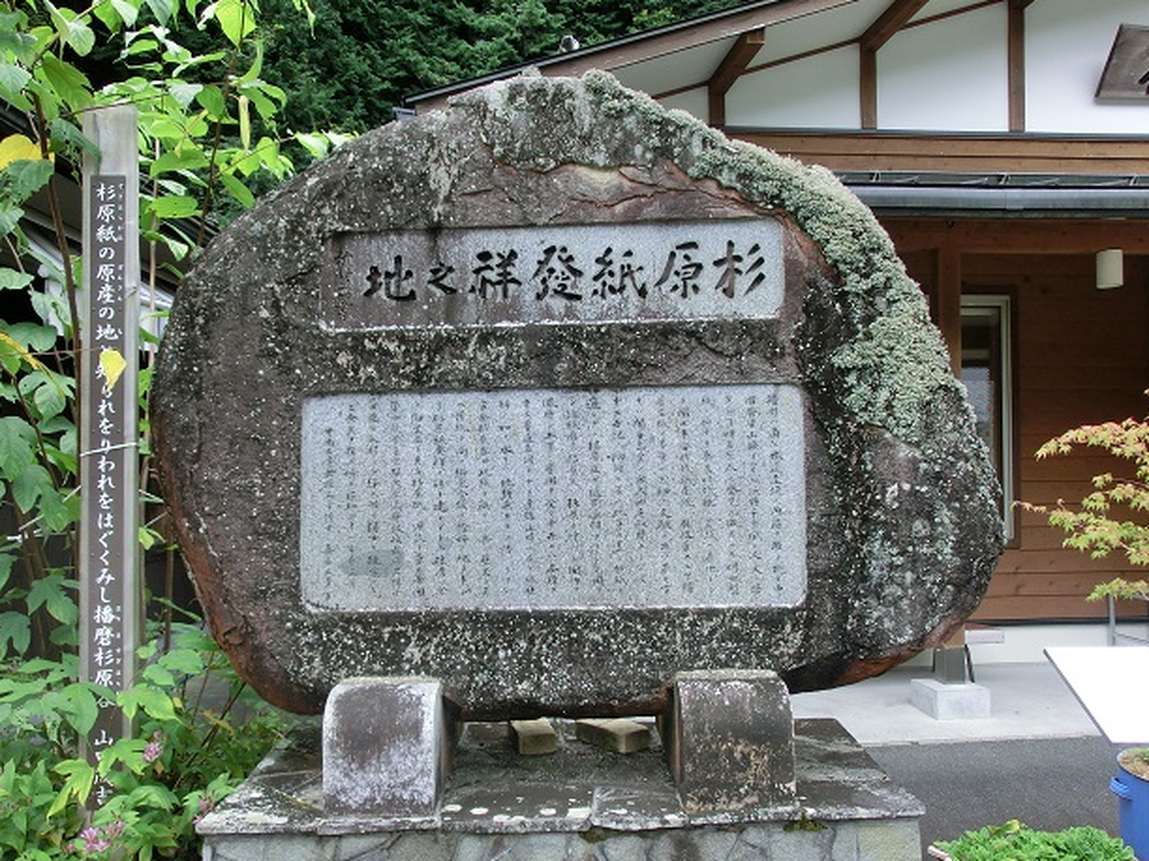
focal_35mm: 32
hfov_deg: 56.8
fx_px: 1062
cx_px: 553
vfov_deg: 44.1
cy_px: 454
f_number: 3.5
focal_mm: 5.25
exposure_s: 1/60
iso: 125
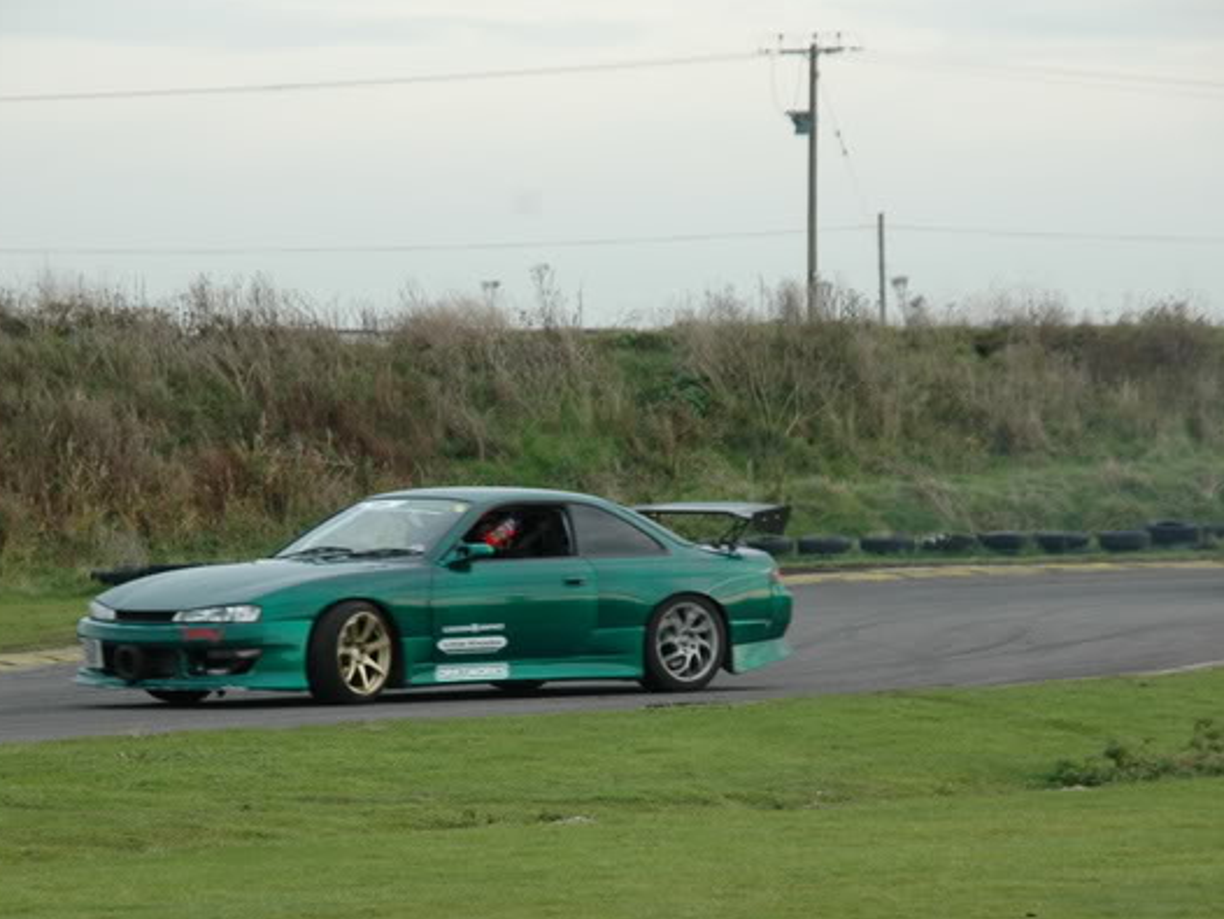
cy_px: 591
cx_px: 598
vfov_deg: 6.8
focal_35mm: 219
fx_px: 7747
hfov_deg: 9.0
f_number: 5.6
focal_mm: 100
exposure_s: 1/320
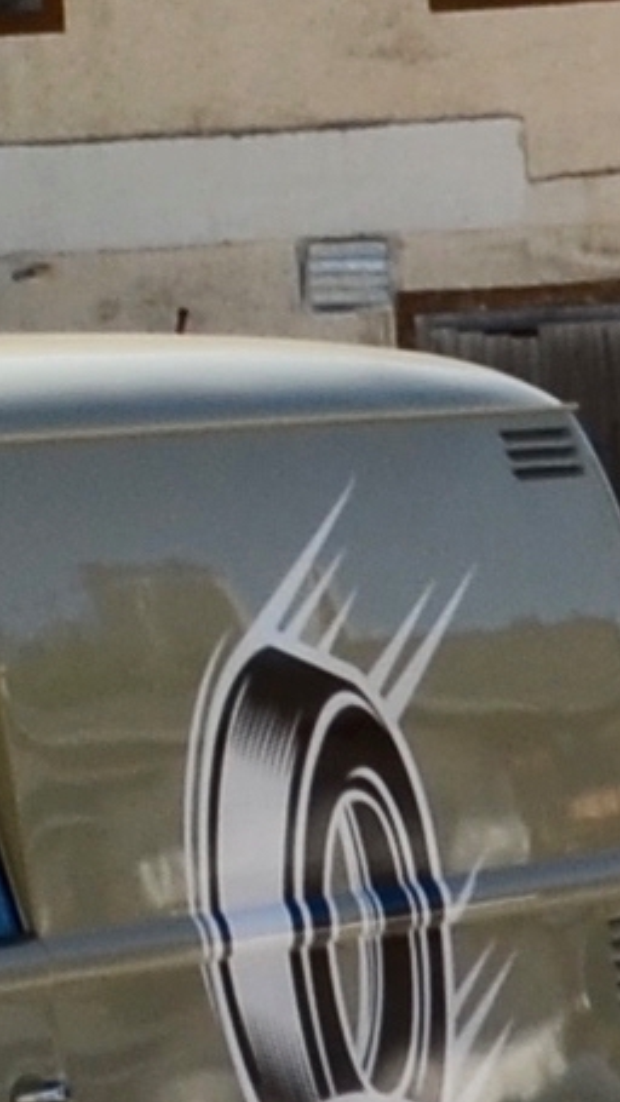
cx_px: -601
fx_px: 10422
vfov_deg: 5.8
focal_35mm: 357
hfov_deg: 3.4
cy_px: -1671
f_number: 11
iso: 160
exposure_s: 1/125
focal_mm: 21
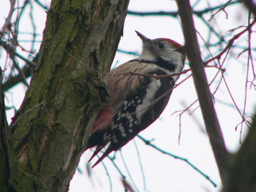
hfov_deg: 4.6
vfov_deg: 3.4
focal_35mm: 432
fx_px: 3195
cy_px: 96
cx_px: 128
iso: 50
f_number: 2.8
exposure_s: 1/400
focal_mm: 72
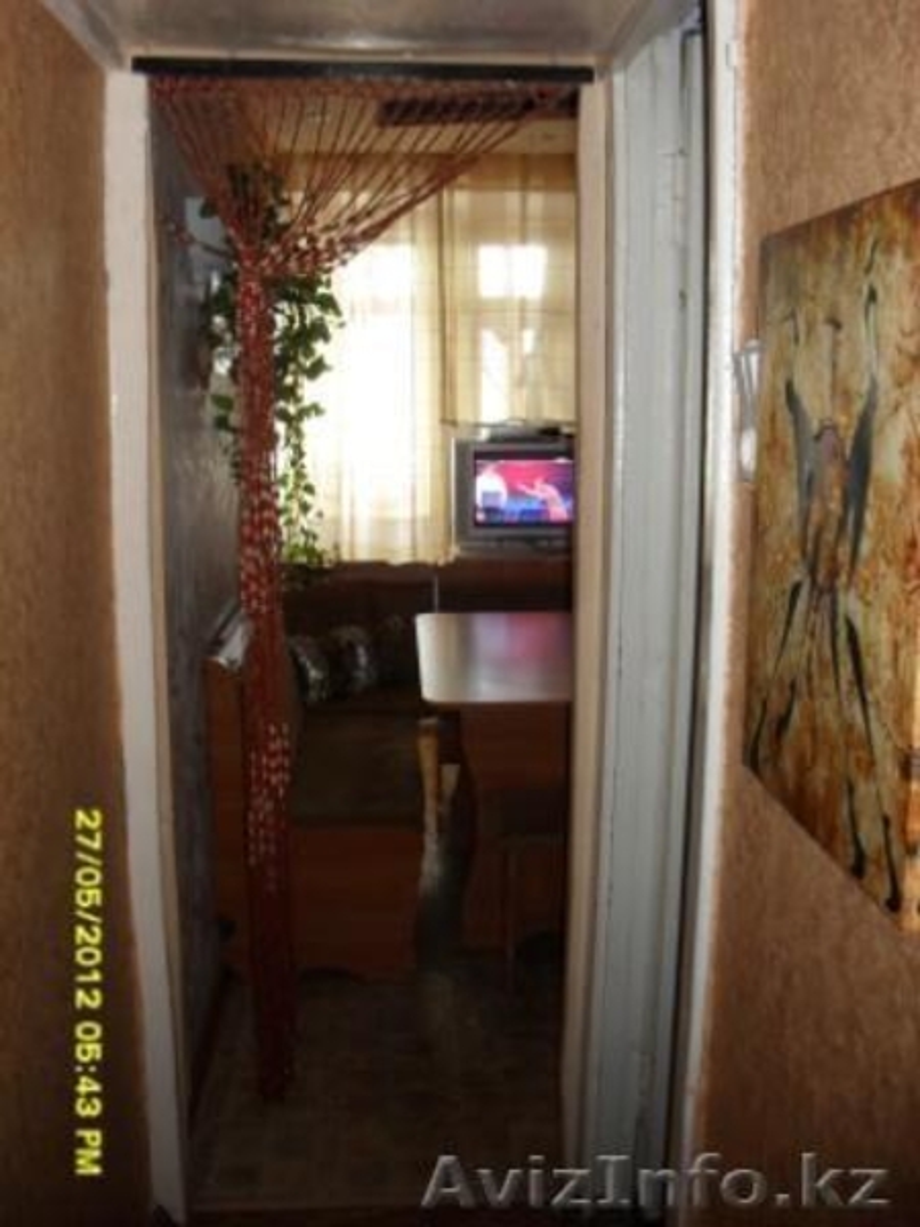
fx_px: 1240
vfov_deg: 52.6
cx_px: 460
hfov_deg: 40.7
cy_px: 614
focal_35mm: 35
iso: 200
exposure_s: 1/45
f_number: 3.2
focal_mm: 6.3
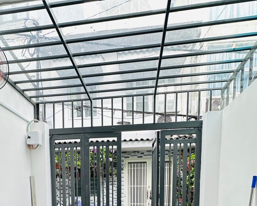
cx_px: 111
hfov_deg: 72.2
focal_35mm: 23
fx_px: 175
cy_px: 203
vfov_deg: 50.2
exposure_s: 1/99
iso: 80
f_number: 2.2
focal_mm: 2.22
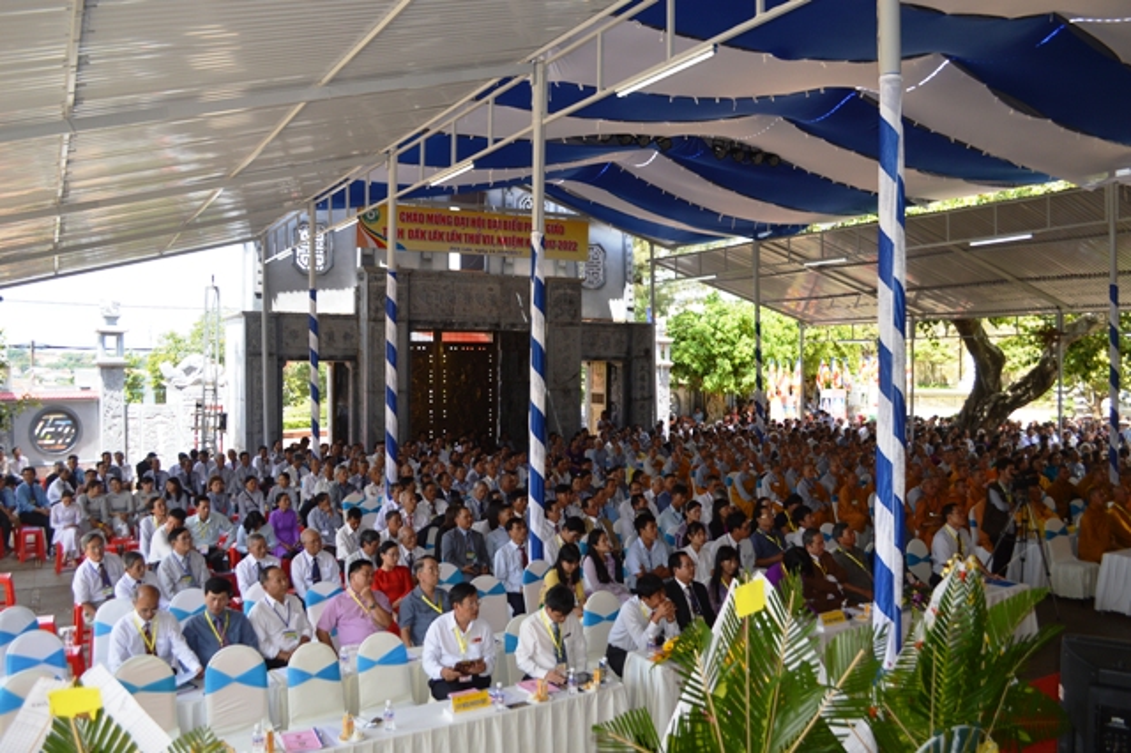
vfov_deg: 47.9
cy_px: 376
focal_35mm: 27
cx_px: 566
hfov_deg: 67.4
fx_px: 848
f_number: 4
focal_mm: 18
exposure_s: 1/200
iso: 100
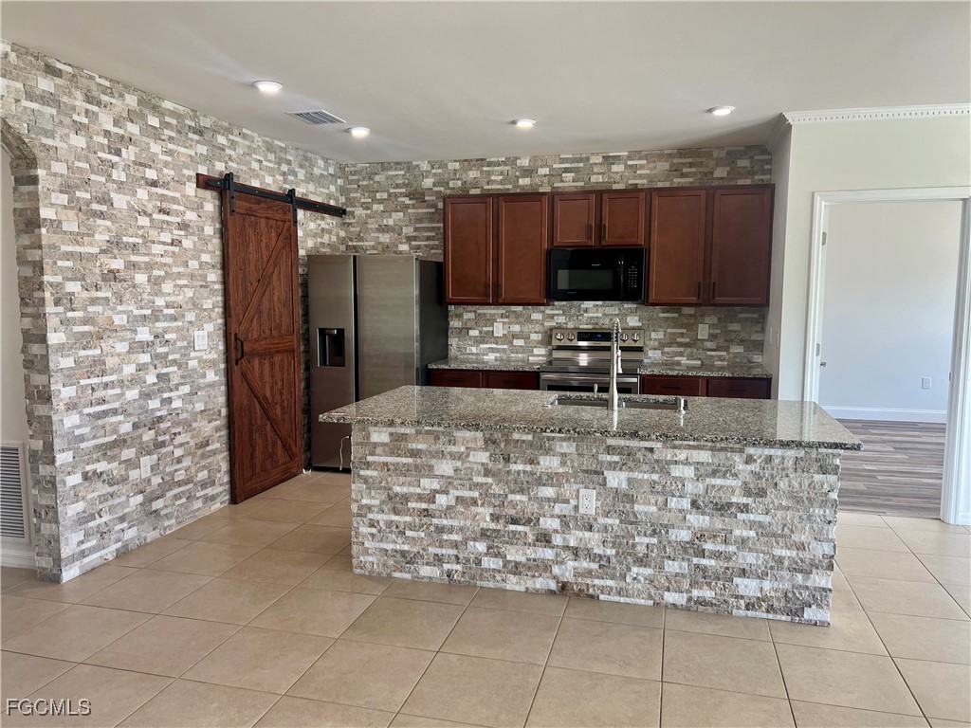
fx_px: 729
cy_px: 364
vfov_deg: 53.1
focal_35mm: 26
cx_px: 486
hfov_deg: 67.3
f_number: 1.5
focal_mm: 5.7
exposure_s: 1/121
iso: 80
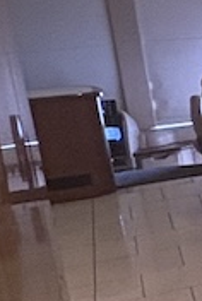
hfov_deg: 8.2
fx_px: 922
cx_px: 769
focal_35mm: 110
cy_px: 134
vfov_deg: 18.6
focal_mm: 2.22
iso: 250
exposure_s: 1/60
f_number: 2.2
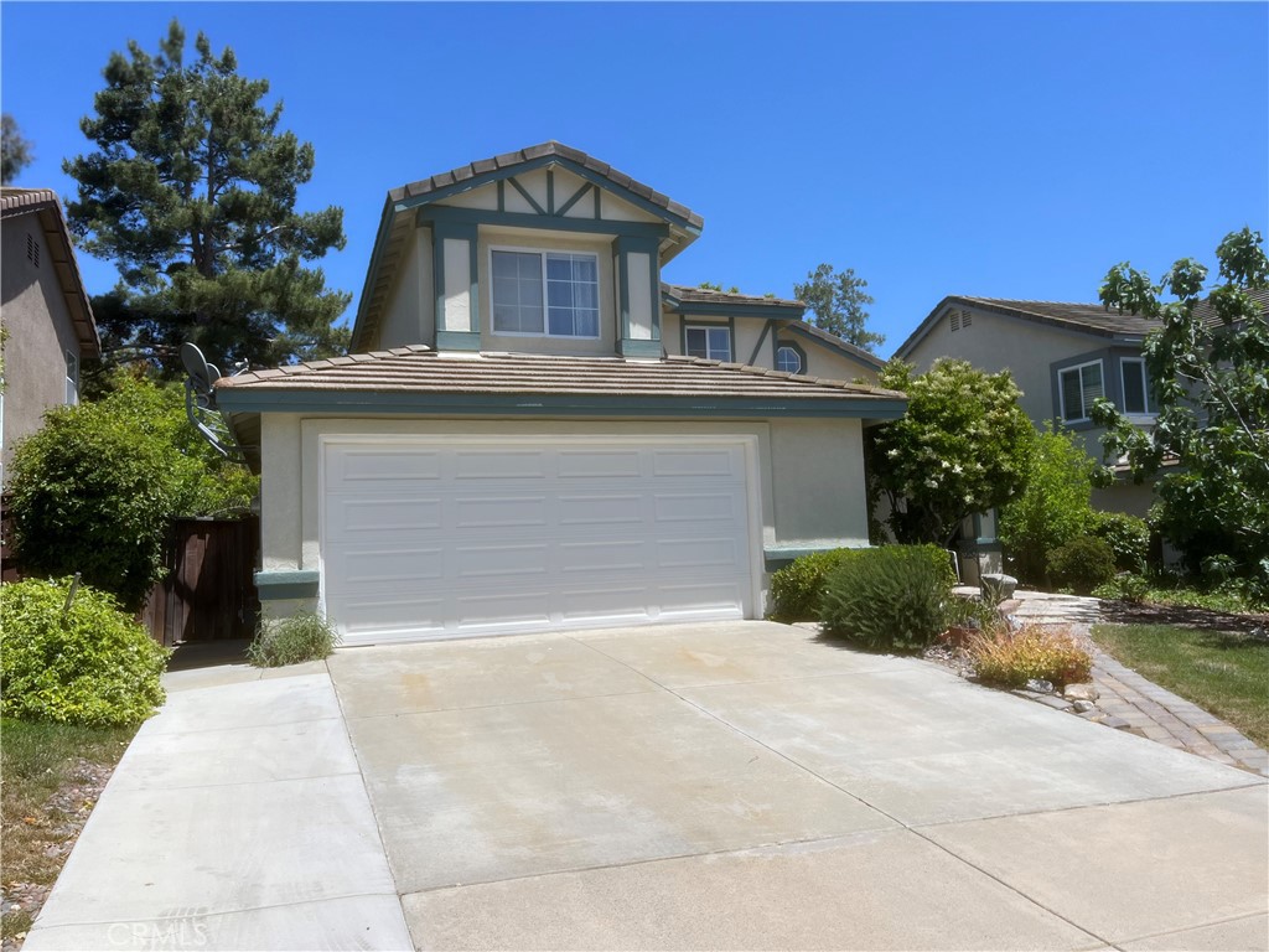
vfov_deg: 53.1
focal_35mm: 26
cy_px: 476
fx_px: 953
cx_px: 634
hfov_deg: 67.3
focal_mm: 5.1
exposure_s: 1/5076
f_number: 1.6
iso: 50
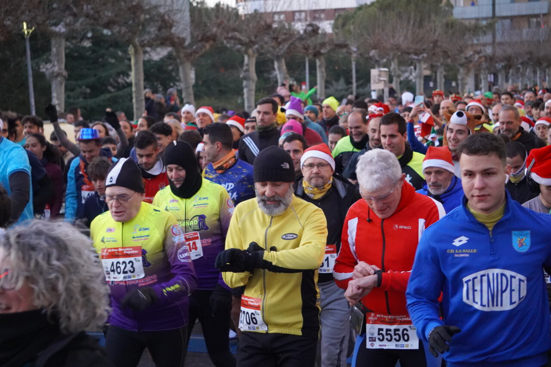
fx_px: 1262
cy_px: 184
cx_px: 276
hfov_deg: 24.6
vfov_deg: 16.5
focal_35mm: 82
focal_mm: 55
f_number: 4.5
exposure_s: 1/160
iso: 5000
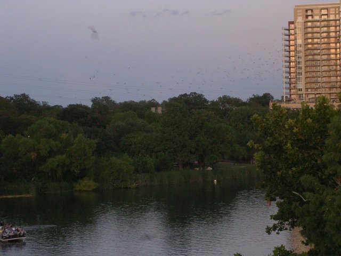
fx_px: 1133
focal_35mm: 115
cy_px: 128
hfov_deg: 17.1
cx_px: 170
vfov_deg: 12.9
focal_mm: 17.4
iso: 169
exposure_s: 1/60.1
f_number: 4.9
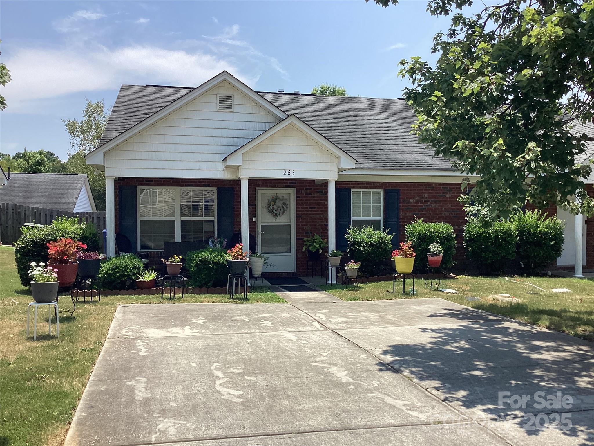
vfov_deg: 45.4
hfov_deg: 58.4
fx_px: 532
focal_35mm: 31
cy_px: 223
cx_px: 297
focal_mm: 3.3
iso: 25
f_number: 2.4
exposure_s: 1/1235
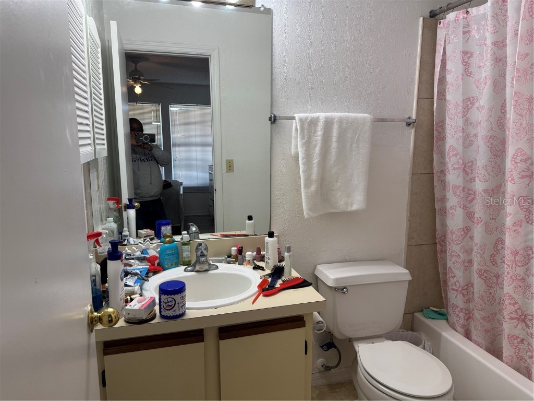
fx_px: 370
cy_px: 200
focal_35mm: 24
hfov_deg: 71.6
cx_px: 267
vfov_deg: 56.8
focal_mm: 6.76
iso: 125
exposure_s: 1/120
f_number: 1.78
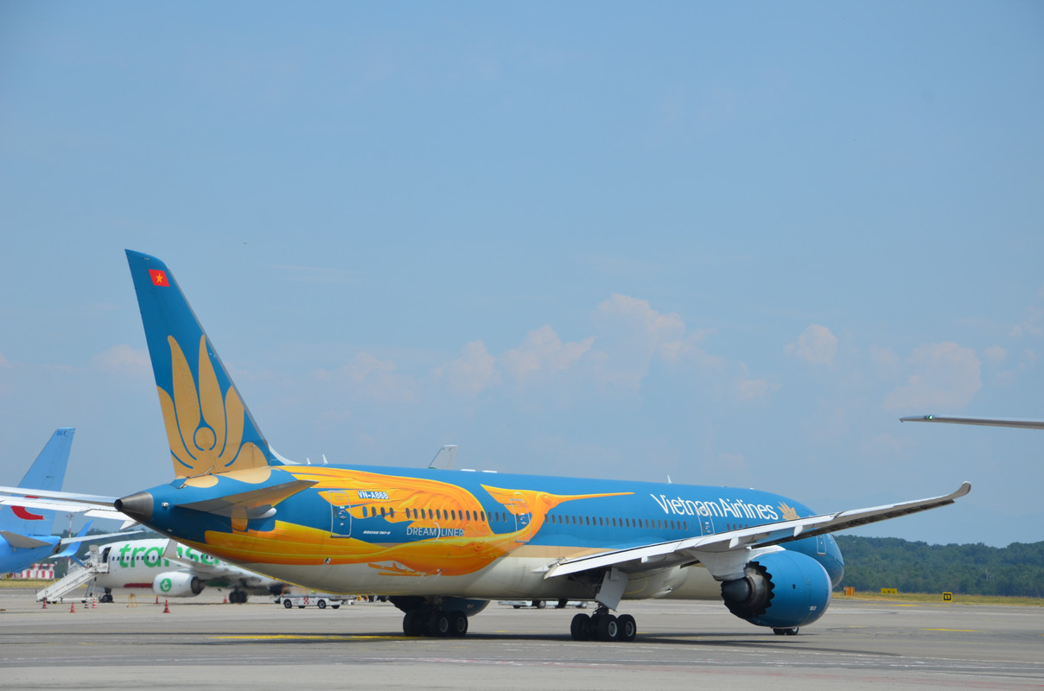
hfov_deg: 14.0
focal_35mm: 147
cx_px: 522
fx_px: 4254
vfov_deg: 9.3
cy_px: 346
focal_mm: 98
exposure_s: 1/400
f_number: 10
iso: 160
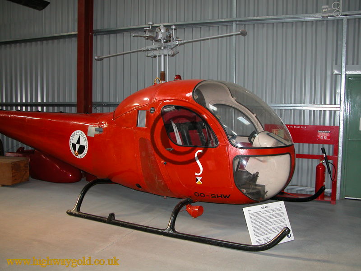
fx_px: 365
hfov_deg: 52.6
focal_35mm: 35
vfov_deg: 40.7
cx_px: 180
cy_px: 136
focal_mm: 8.9
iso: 200
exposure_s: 1/60
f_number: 2.8
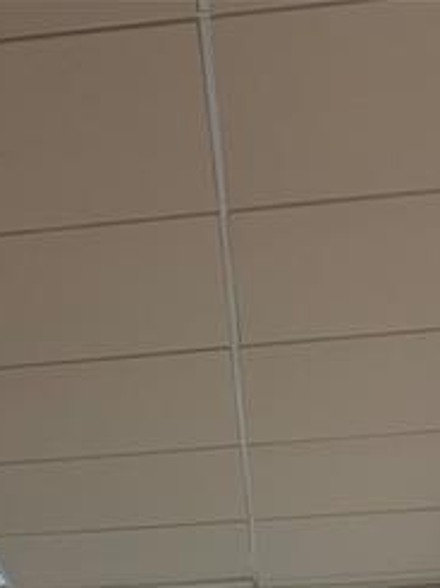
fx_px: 2156
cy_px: 1432
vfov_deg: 12.2
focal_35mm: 127
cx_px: -277
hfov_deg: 11.1
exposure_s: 1/128
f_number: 1.6
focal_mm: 5.96
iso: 32
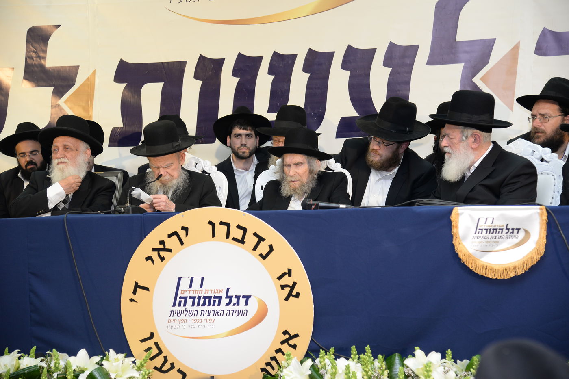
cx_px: 284
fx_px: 1043
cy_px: 190
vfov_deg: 20.6
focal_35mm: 66
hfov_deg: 30.5
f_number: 4.5
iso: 800
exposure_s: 1/60
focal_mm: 66
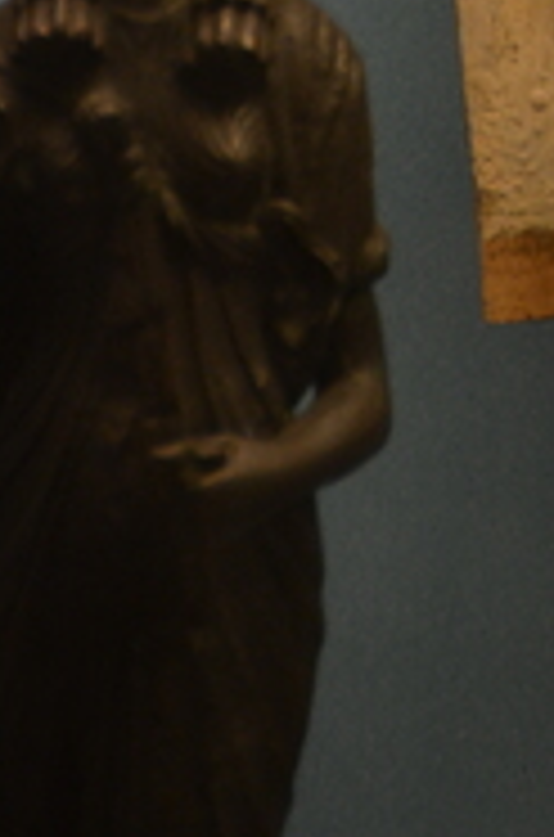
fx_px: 24906
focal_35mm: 1073
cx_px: 896
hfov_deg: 1.3
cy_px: -554
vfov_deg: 1.9
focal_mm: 200
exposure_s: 1/50
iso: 1000
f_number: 5.6
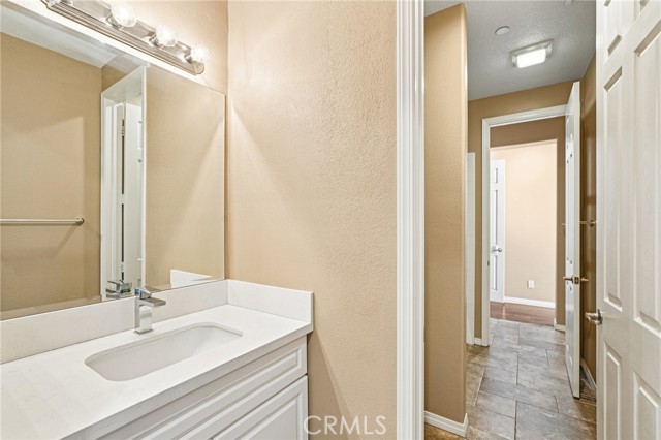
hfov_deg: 96.8
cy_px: 220
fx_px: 294
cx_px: 330
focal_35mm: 16
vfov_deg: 73.7
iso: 400
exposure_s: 1/10
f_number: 8
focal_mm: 16
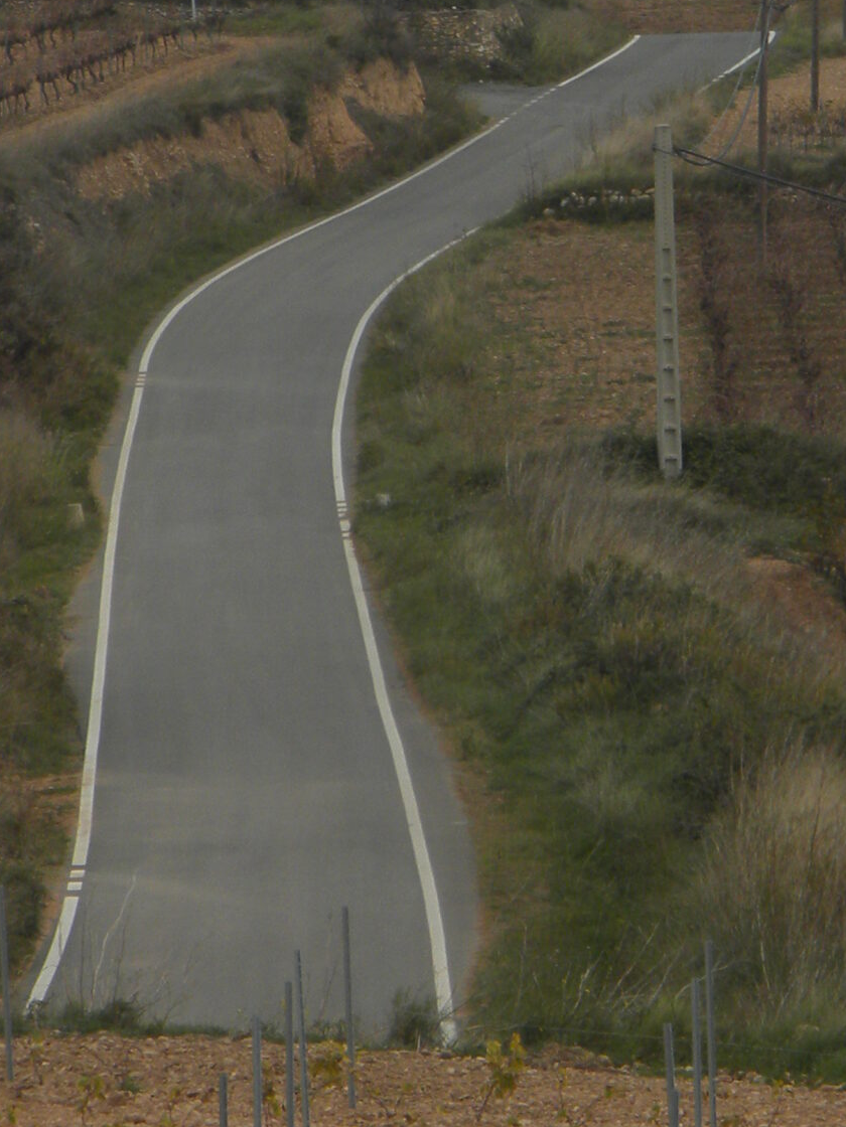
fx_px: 17727
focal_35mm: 544
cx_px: 679
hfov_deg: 2.7
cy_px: 1
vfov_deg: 3.6
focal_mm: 42.1
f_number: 5.2
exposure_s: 1/499
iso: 89
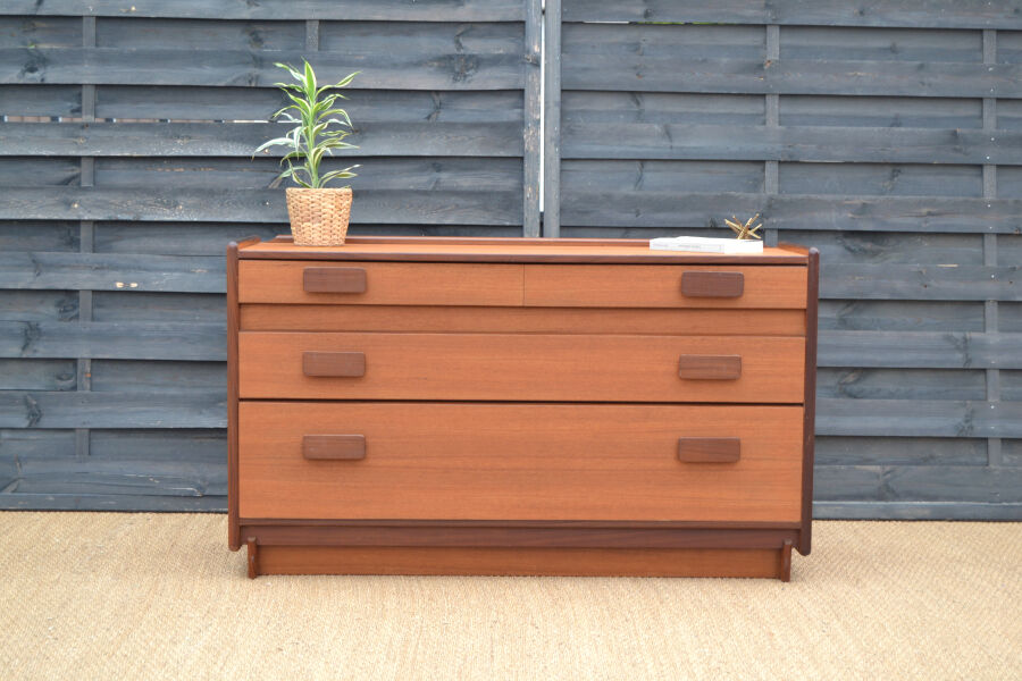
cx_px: 511
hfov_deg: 33.4
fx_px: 1703
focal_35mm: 60
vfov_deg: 22.6
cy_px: 340
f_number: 5.6
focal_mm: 40
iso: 400
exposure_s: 1/125
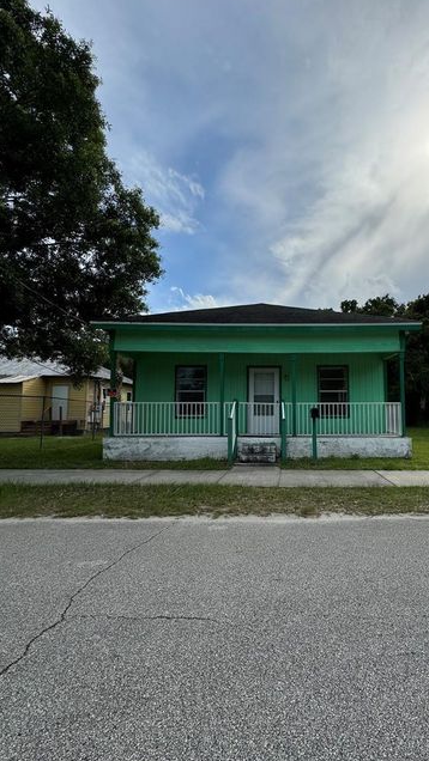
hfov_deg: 65.7
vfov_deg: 99.3
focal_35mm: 16
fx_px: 323
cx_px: 278
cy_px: 388
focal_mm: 2.22
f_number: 2.2
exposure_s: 1/2273
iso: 50
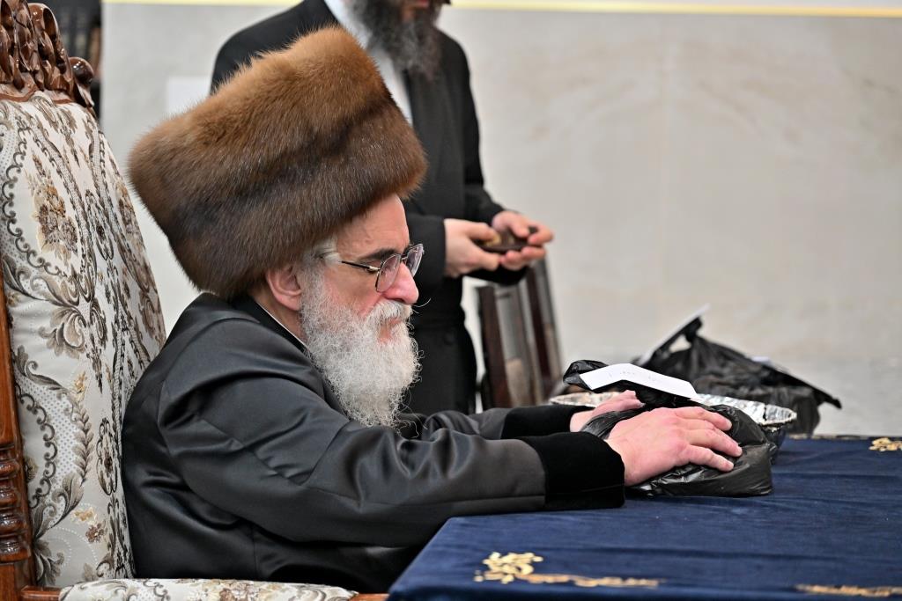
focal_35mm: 110
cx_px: 451
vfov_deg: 12.5
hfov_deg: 18.6
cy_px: 300
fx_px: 2756
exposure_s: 1/320
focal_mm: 110
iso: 1250
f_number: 4
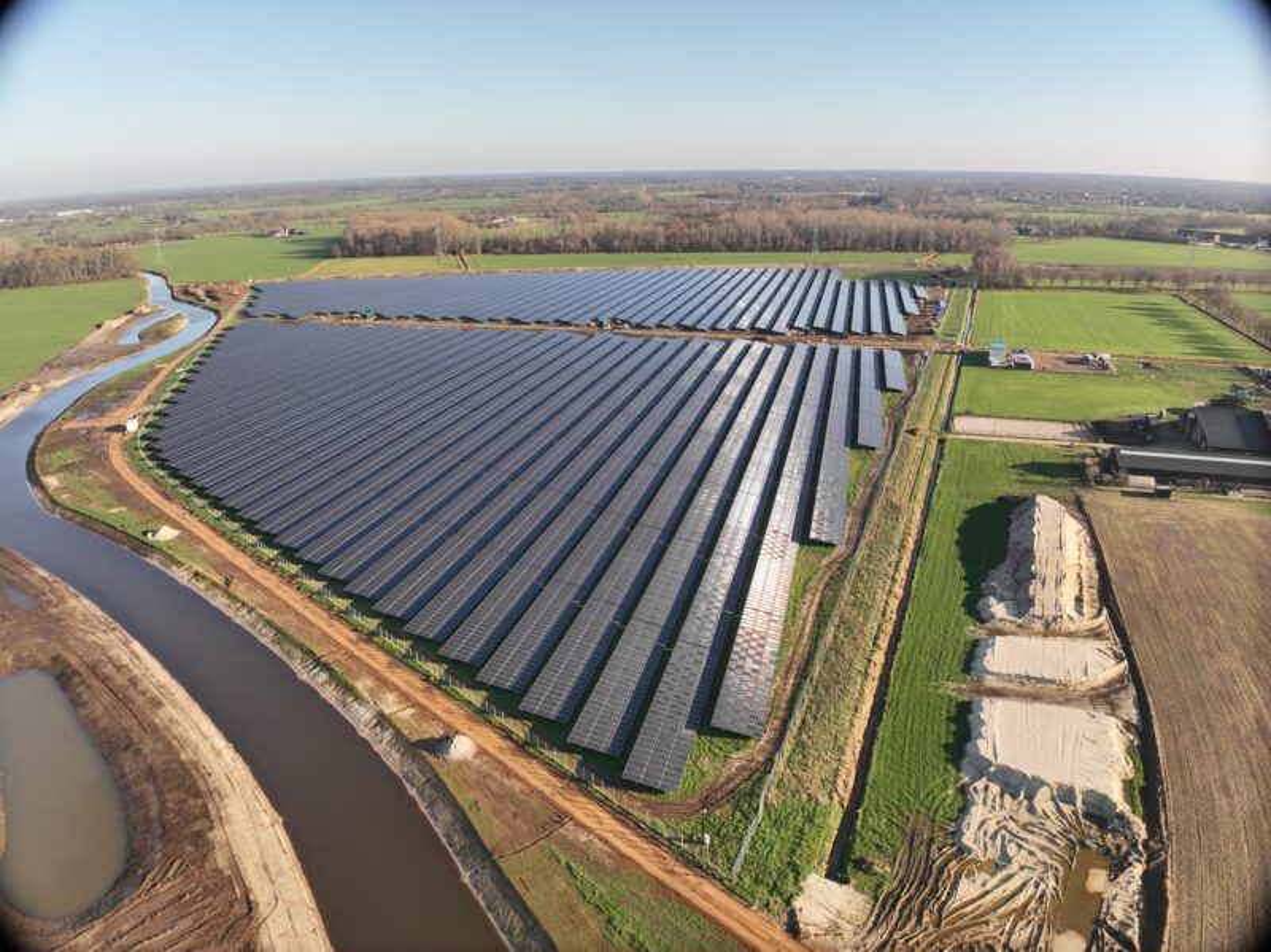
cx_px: 636
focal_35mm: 24
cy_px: 476
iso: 100
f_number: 2.8
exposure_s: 1/1250
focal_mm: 12.29
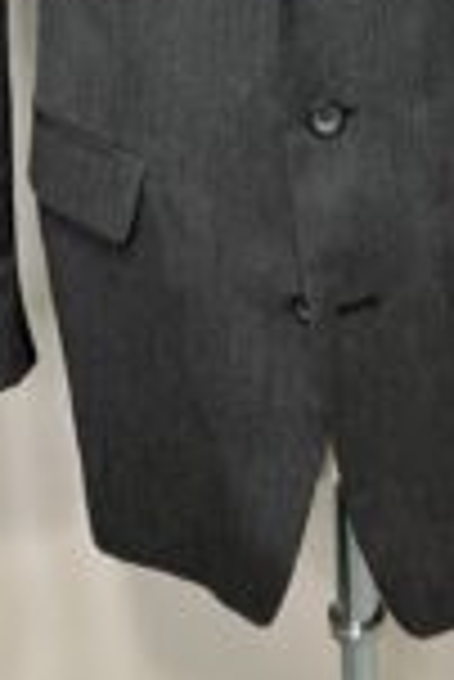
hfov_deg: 17.6
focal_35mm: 77
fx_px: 1453
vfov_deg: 23.6
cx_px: 351
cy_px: -176
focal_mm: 3.99
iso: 100
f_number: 1.8
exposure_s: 1/50
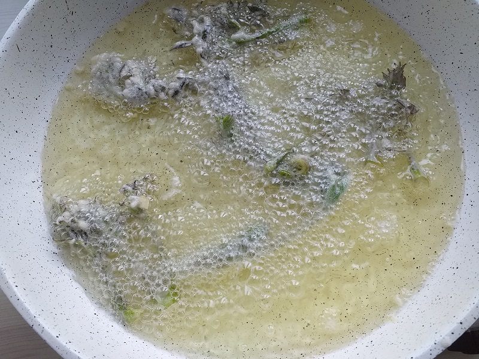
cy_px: 180
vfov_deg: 53.1
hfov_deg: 67.3
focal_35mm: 26
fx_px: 360
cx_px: 240
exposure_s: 1/173
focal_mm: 3.6
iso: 40
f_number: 1.9
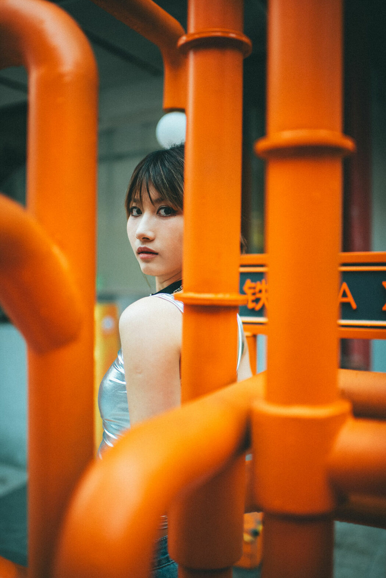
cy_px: 289
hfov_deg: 37.9
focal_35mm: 35
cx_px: 193
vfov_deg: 54.4
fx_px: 563
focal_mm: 35
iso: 400
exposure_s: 1/1000
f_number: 1.4
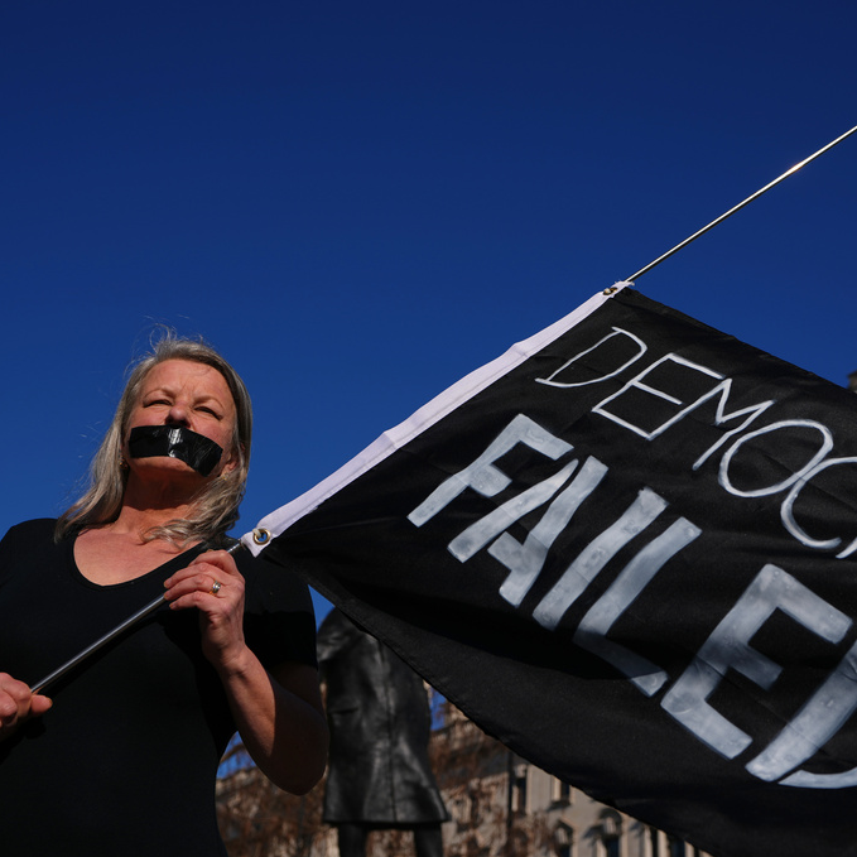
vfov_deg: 40.9
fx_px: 1148
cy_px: 428
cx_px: 523
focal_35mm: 41
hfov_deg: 40.7
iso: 50
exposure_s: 1/1250
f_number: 4.5
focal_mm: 32
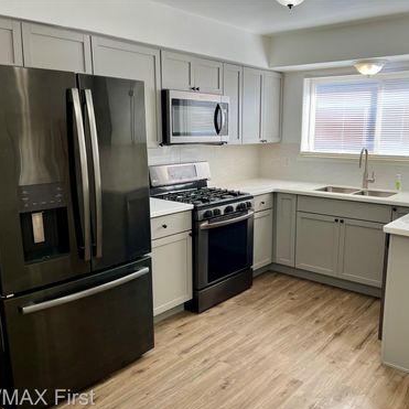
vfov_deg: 52.5
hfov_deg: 52.3
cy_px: 206
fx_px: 414
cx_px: 238
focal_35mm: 31
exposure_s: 1/171
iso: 40
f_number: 1.6
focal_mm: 5.1
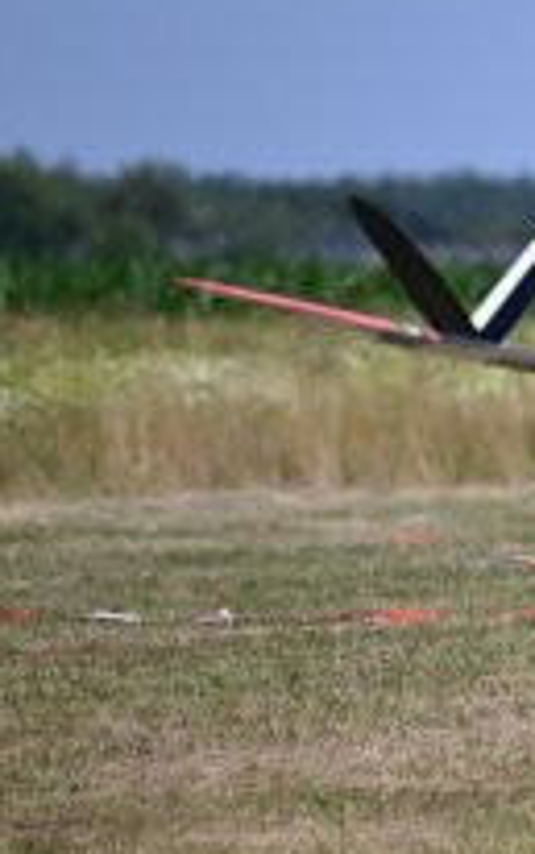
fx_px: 22924
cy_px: 502
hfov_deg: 1.3
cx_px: 956
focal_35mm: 984
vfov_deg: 2.1
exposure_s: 1/2000
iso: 320
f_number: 6.3
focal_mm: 400
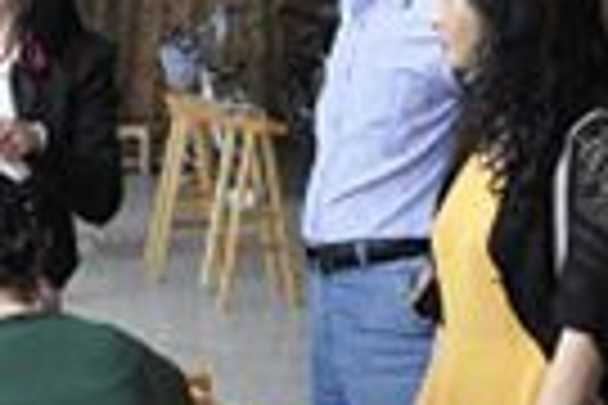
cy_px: 128
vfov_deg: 11.2
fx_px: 2060
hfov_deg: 15.6
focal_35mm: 122
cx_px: -279
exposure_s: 1/200
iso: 1600
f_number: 7.1
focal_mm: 22
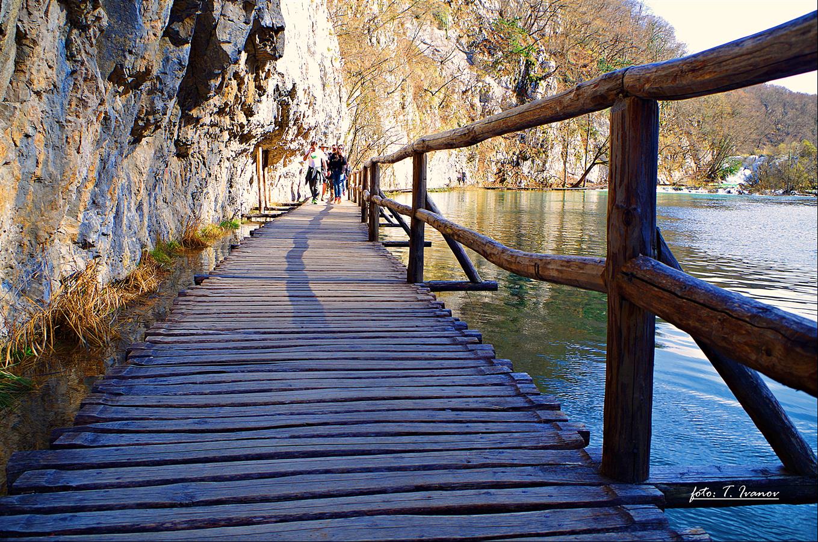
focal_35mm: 27
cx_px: 409
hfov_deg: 67.5
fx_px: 612
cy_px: 271
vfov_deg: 47.7
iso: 100
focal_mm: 18
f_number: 5.6
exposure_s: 1/80
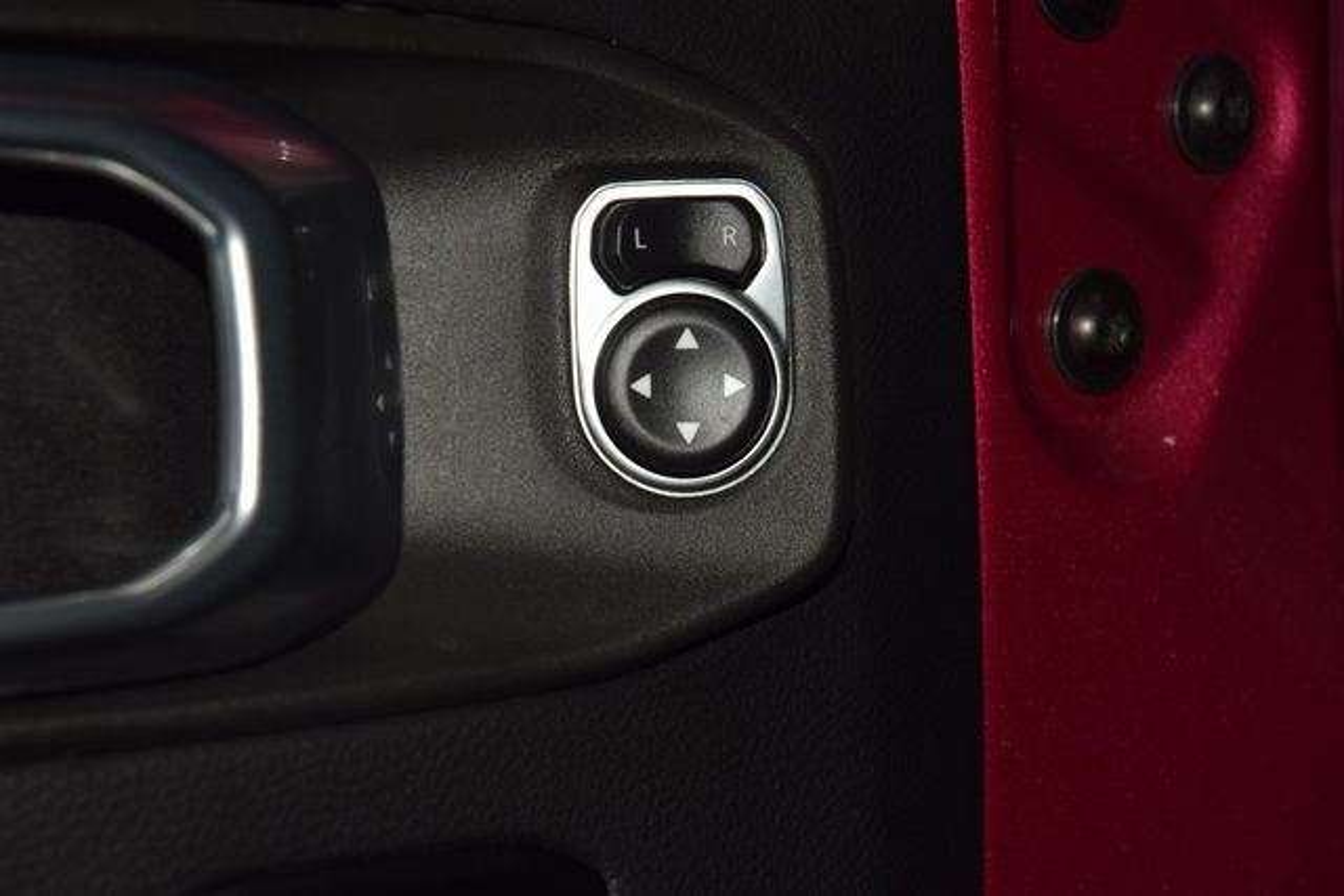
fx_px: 3921
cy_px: 448
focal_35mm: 105
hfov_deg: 19.5
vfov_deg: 13.0
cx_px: 672
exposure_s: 1/125
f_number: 8
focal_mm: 70
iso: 100
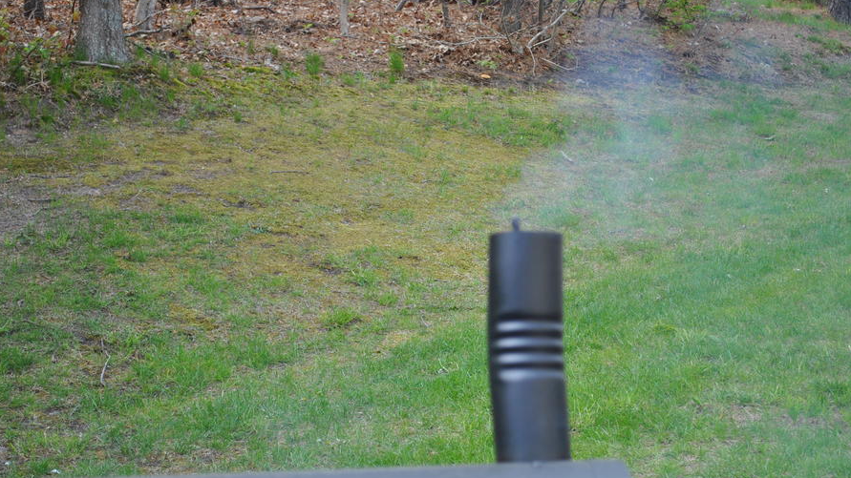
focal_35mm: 72
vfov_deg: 16.9
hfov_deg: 29.5
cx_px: 427
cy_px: 282
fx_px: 1614
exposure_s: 1/125
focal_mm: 45
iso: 200
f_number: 5.3
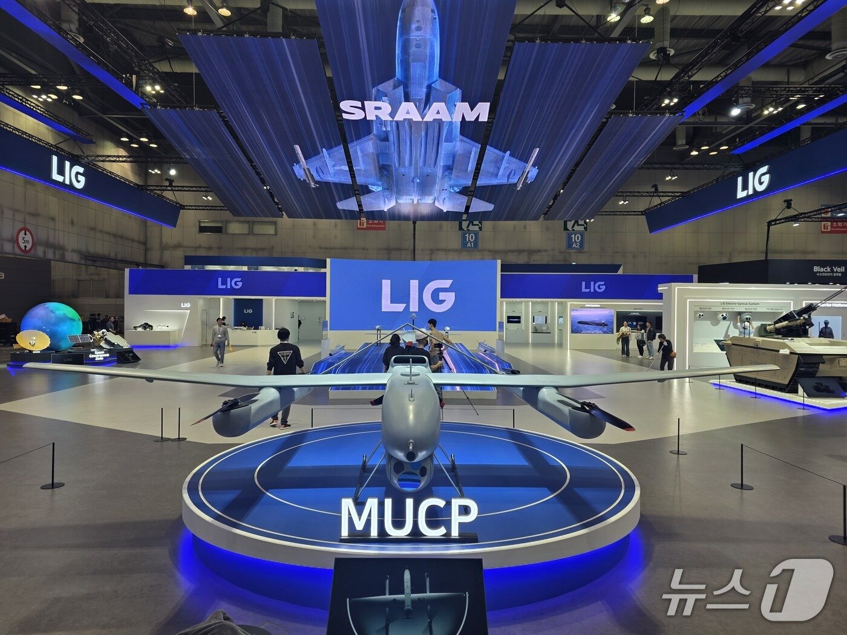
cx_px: 424
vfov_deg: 58.9
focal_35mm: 23
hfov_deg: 73.9
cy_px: 318
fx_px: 563
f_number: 1.7
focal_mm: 6.3
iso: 16
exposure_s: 1/54.9
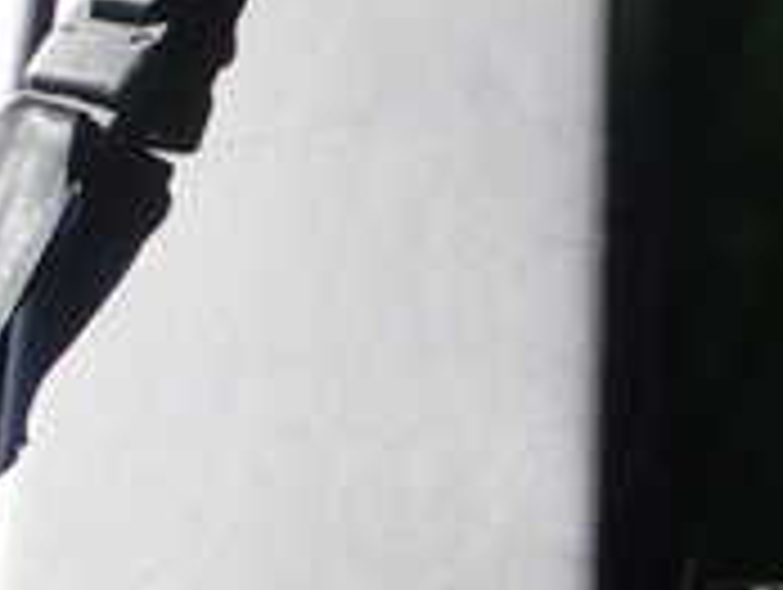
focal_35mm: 141
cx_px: 1300
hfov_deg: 13.0
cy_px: 347
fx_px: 3194
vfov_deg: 10.5
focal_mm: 7.31
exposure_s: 1/200
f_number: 4
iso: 100
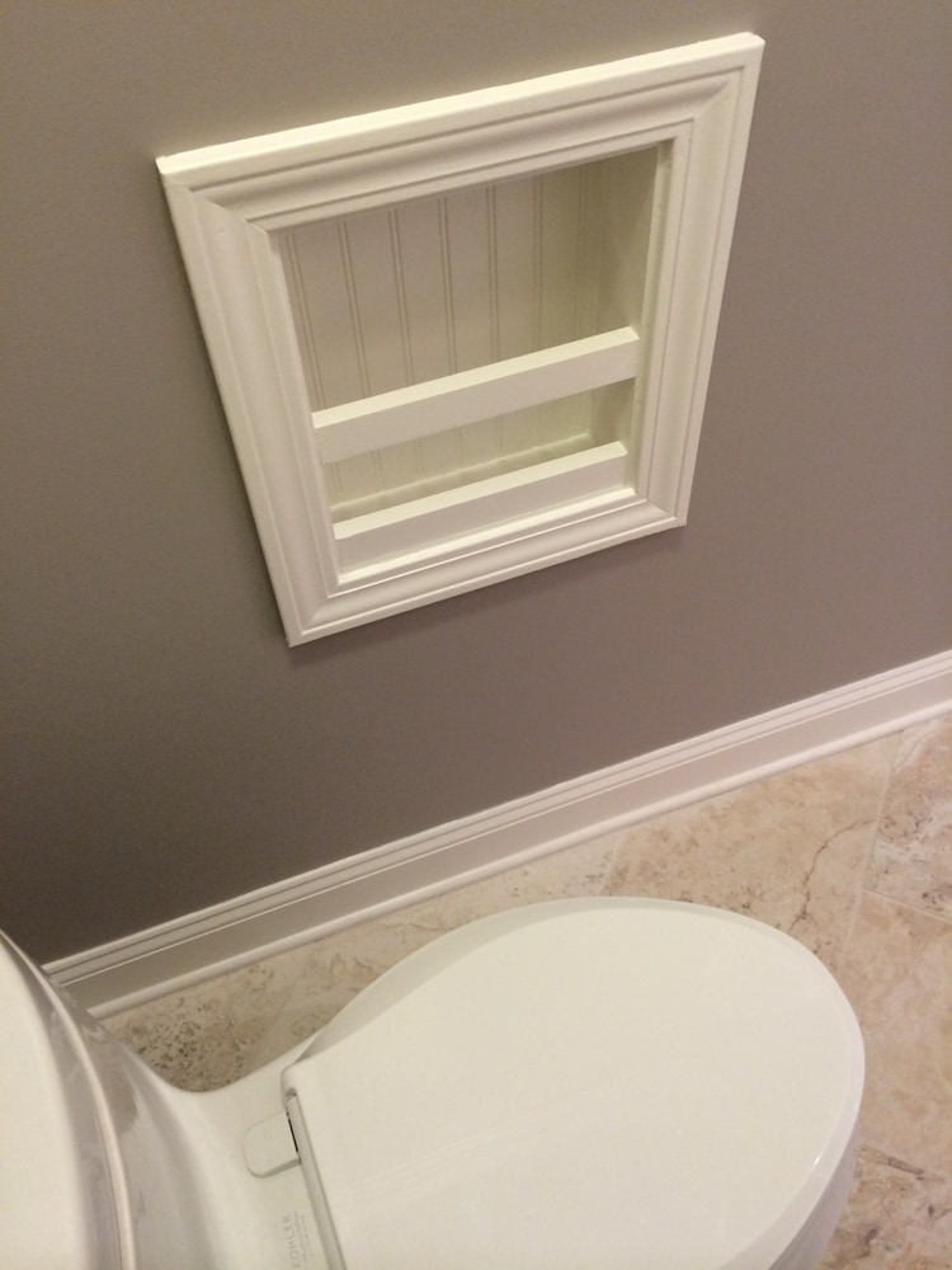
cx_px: 476
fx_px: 1100
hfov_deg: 46.8
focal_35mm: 30
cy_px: 635
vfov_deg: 60.0
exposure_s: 1/30
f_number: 2.2
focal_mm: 4.12
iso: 125
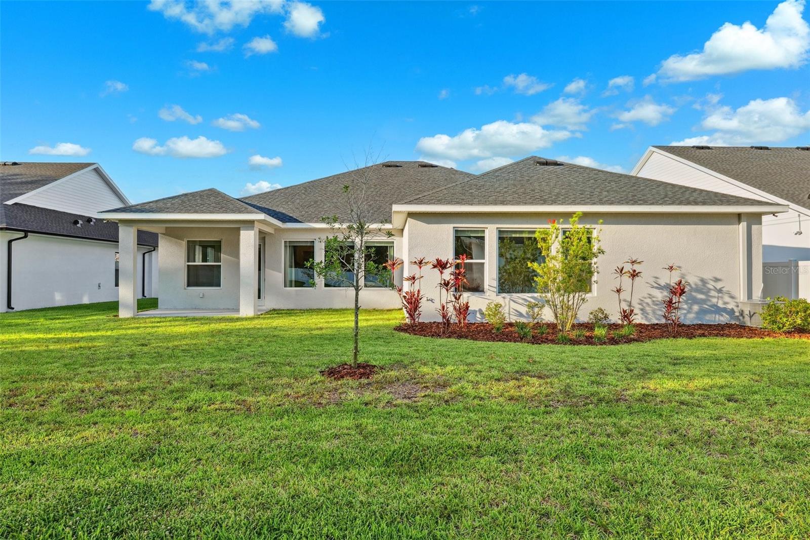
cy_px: 270
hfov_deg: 84.0
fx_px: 450
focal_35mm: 20
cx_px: 405
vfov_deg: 61.9
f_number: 8
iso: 400
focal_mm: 20
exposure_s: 1/400
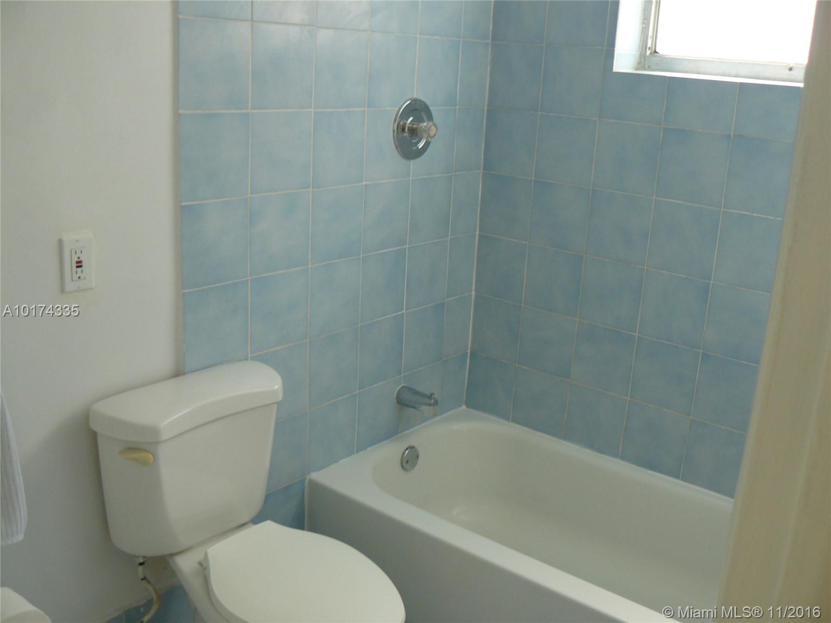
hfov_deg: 51.4
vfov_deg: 39.7
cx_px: 416
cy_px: 312
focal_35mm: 36
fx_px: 864
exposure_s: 1/50
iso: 100
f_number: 2.8
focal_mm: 6
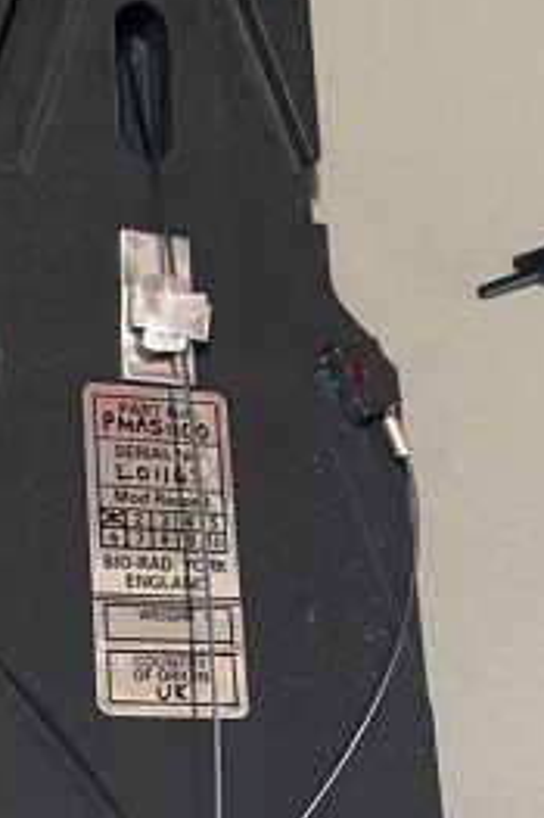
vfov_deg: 24.5
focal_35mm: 83
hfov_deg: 16.2
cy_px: 434
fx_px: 1884
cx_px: 61
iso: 400
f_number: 1.8
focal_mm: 4.25
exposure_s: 1/41
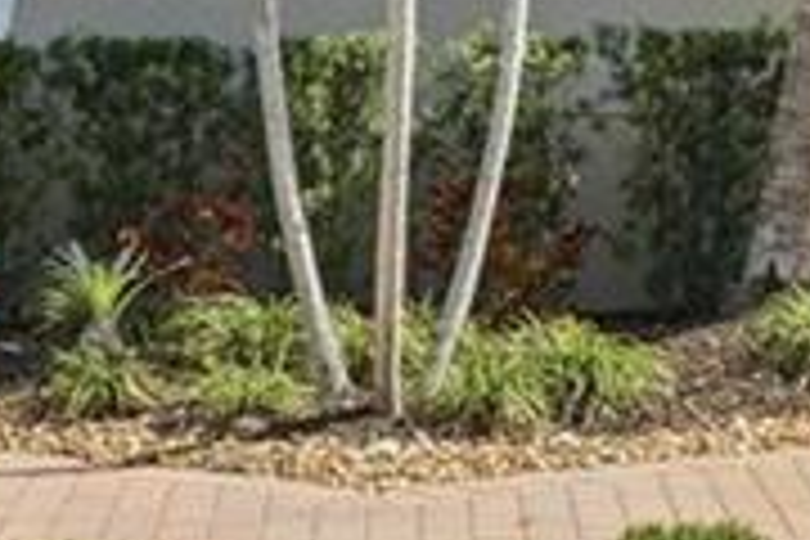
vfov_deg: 8.3
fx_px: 3712
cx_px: 436
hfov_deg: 12.5
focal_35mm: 165
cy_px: -16
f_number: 9
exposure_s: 1/1600
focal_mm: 29
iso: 400
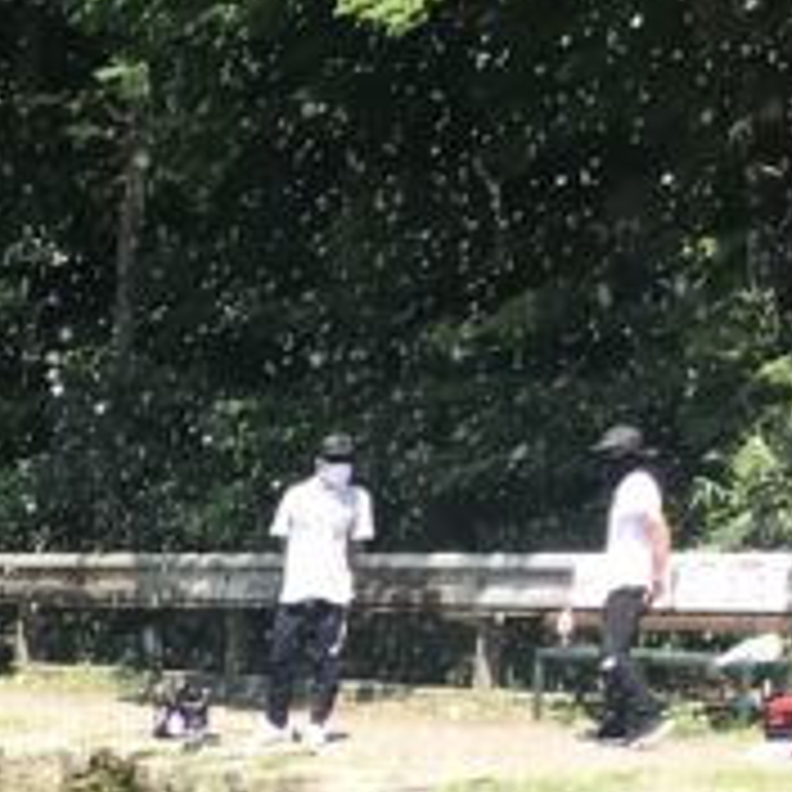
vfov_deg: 11.2
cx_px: -1300
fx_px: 3727
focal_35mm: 144
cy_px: 1476
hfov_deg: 10.1
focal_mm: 3.99
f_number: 1.8
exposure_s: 1/731
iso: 20
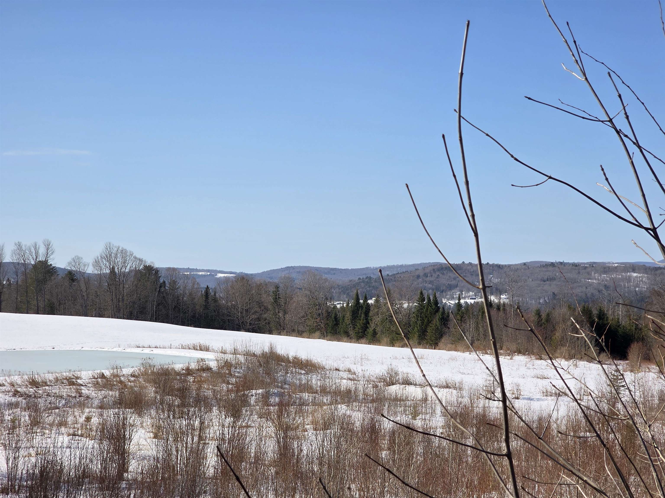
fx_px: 1326
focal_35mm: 69
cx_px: 332
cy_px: 249
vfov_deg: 21.3
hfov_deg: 28.2
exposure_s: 1/2430
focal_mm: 7.9
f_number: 2.4
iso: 50
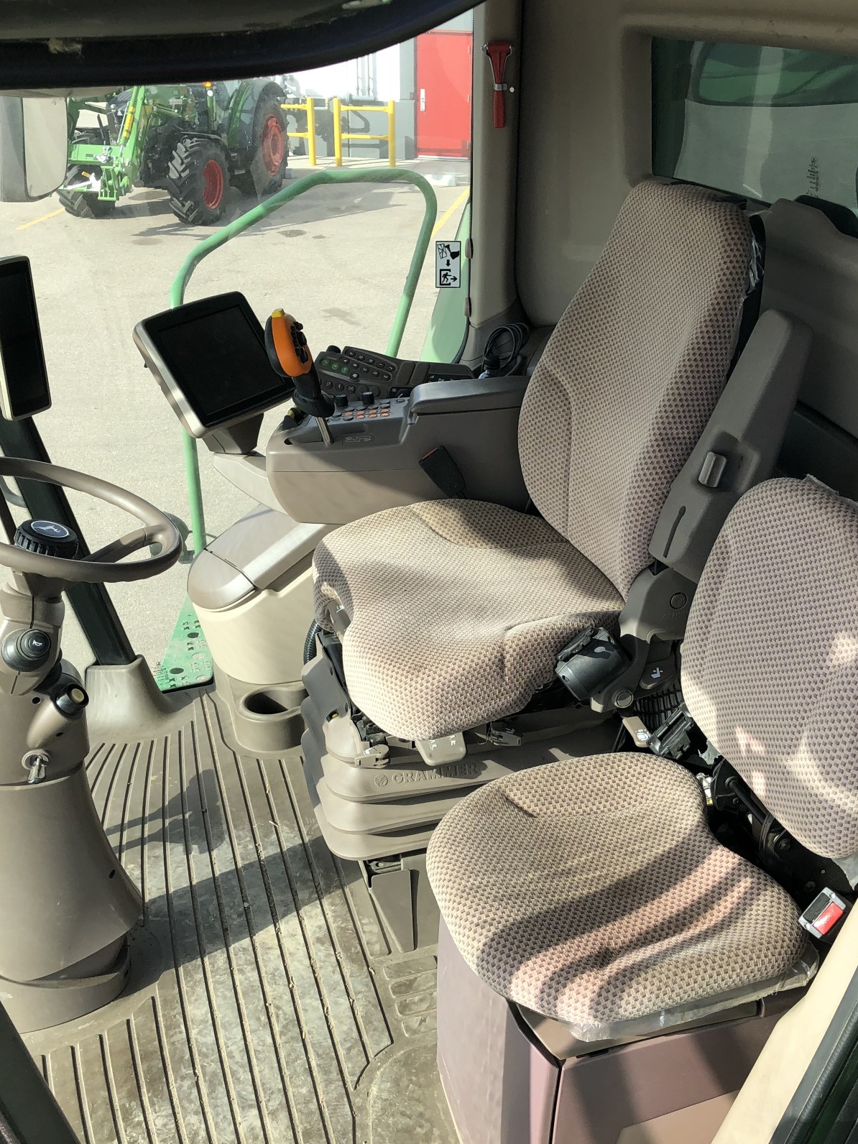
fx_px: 1256
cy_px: 564
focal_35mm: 38
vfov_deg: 49.0
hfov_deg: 37.6
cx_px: 511
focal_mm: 3.99
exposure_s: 1/716
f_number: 1.8
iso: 20
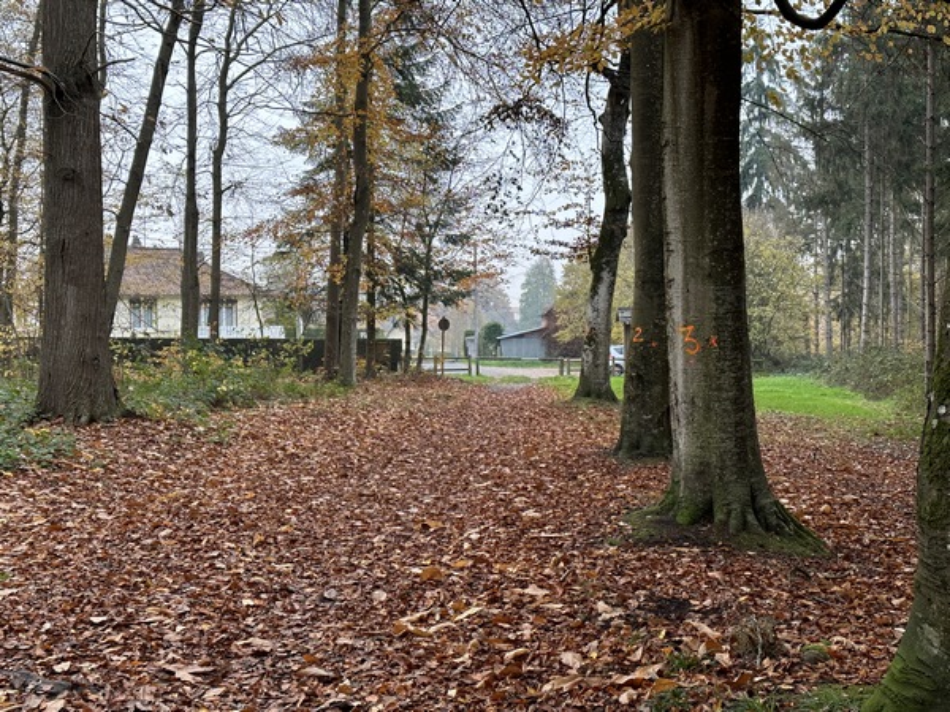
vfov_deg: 30.3
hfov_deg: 39.7
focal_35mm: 48
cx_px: 475
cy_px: 356
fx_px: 1317
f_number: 1.78
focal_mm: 6.86
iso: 50
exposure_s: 1/190
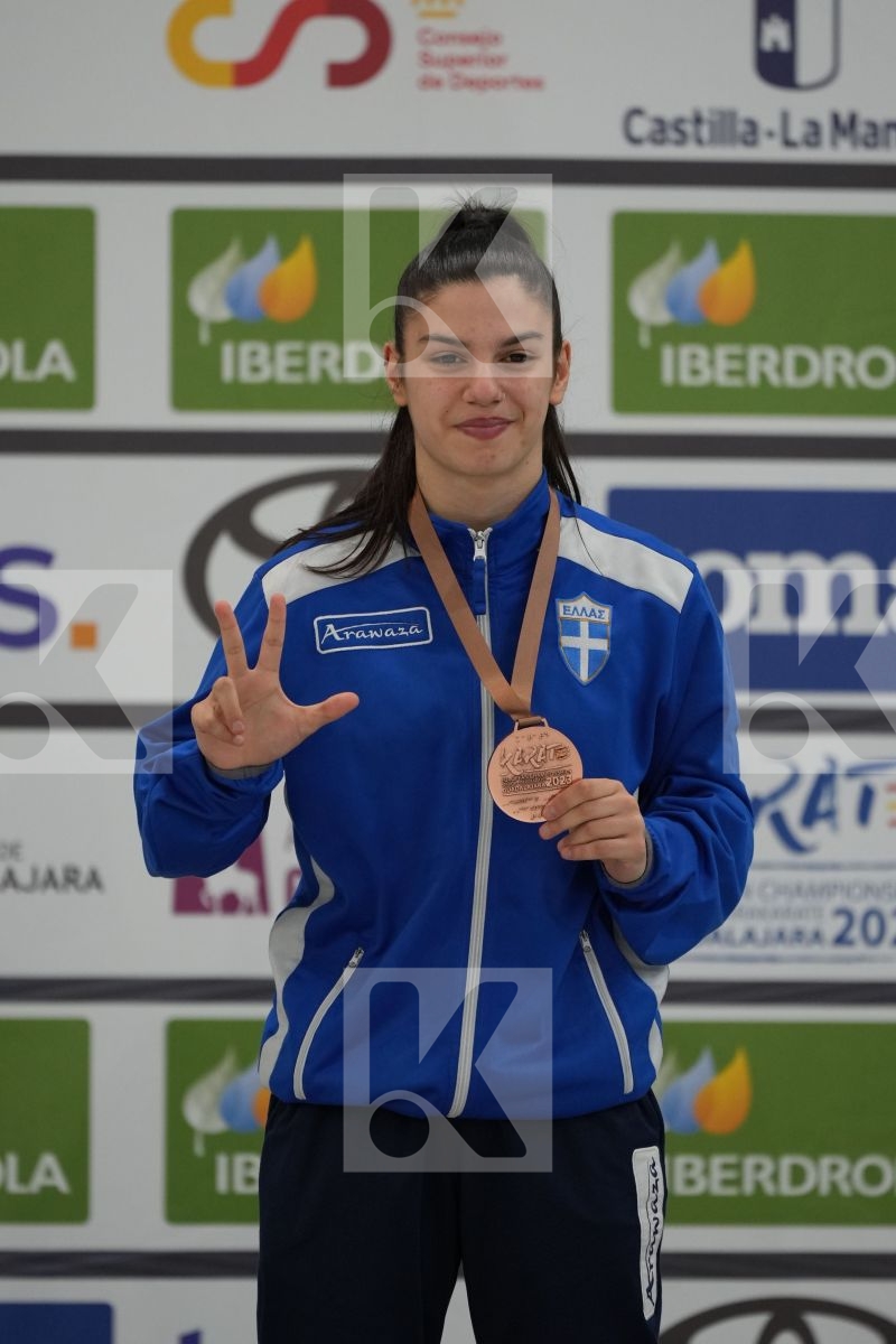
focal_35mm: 300
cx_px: 448
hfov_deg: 4.6
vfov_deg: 6.9
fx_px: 11199
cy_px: 672
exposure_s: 1/500
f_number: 2.8
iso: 1600
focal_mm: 200
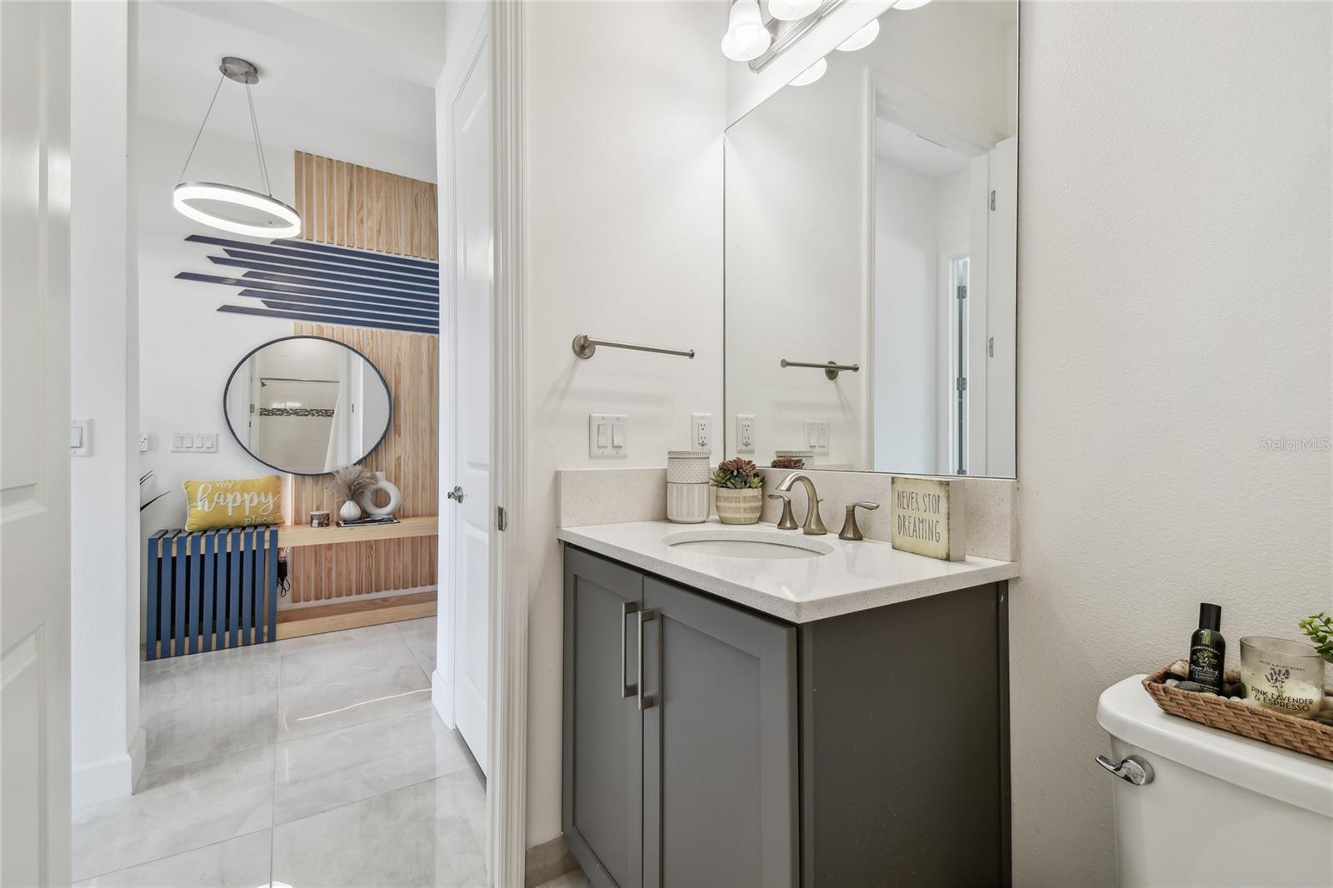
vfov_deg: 77.3
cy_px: 444
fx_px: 555
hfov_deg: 100.4
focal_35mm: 15
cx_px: 666
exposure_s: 1/8
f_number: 7.1
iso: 100
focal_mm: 10
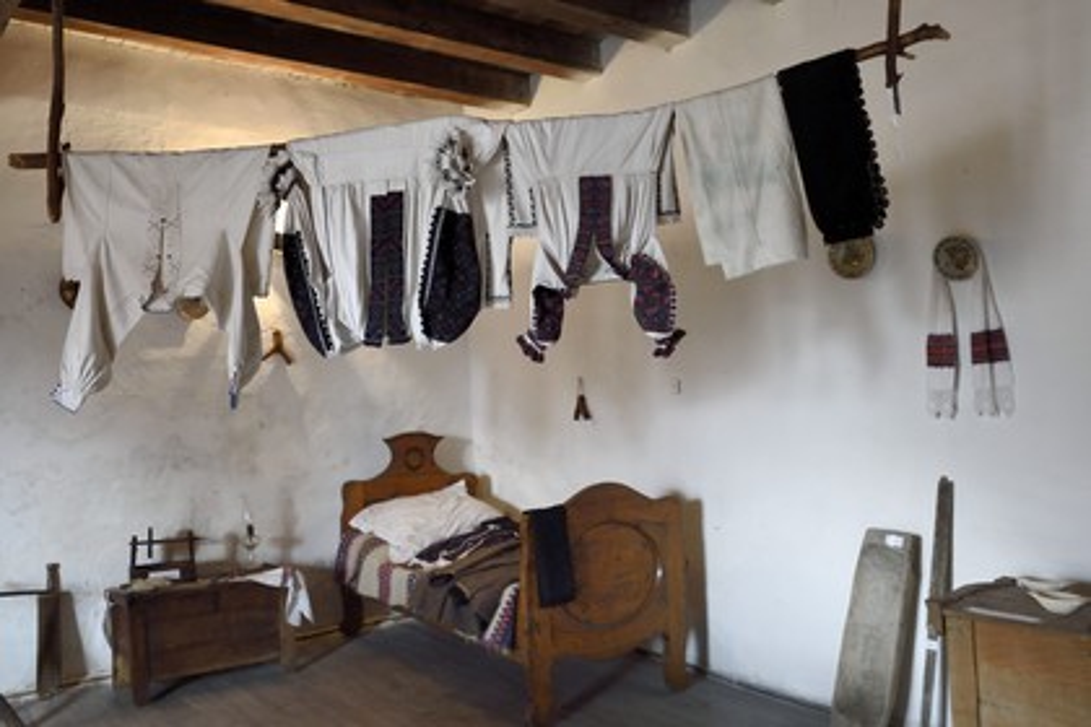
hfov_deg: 65.5
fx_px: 848
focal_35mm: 28
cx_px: 546
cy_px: 364
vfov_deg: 46.4
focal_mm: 28
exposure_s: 1/40
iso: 1600
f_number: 4.5
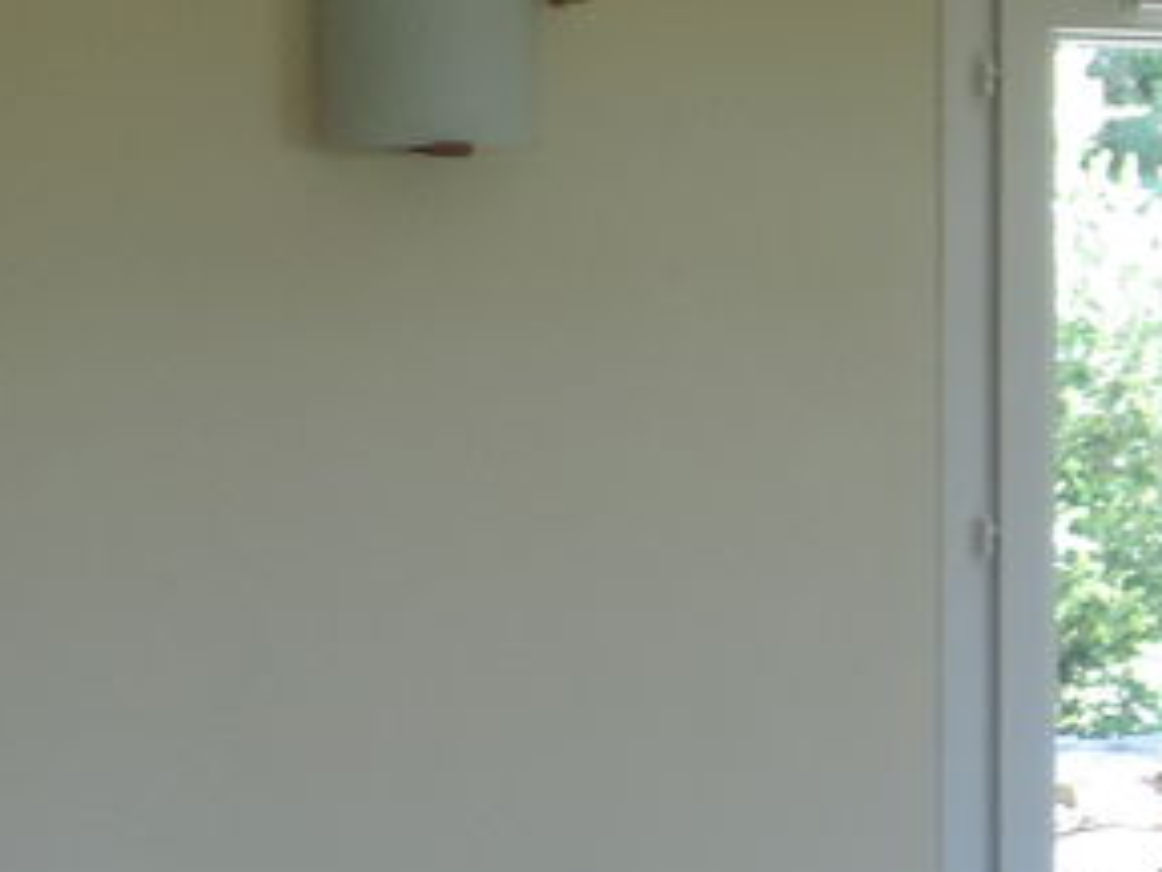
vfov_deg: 9.6
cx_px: 2493
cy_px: 354
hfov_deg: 11.2
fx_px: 5205
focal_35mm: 155
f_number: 3.1
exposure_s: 1/30
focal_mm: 4.9
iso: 125
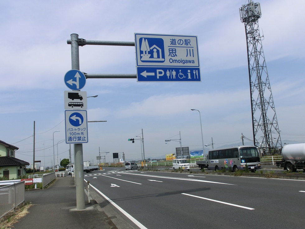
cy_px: 114
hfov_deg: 50.1
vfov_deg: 38.7
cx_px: 152
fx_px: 326
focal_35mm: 37
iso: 100
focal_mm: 6.61
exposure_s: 1/320
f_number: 9.9
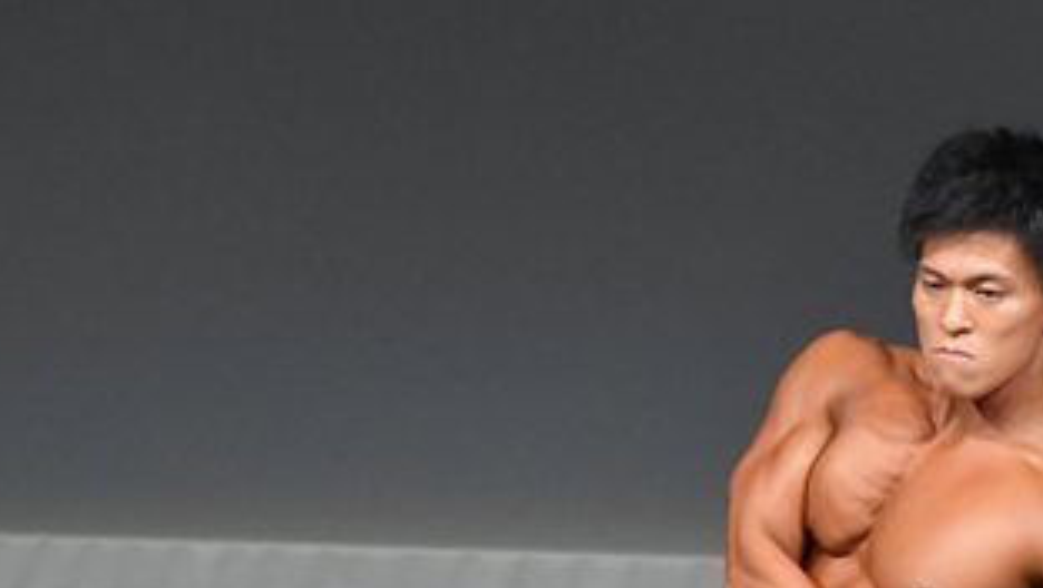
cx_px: 814
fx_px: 32352
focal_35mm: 1169
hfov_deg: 1.8
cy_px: 611
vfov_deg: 1.0
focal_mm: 300
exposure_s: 1/400
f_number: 5.6
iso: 4000
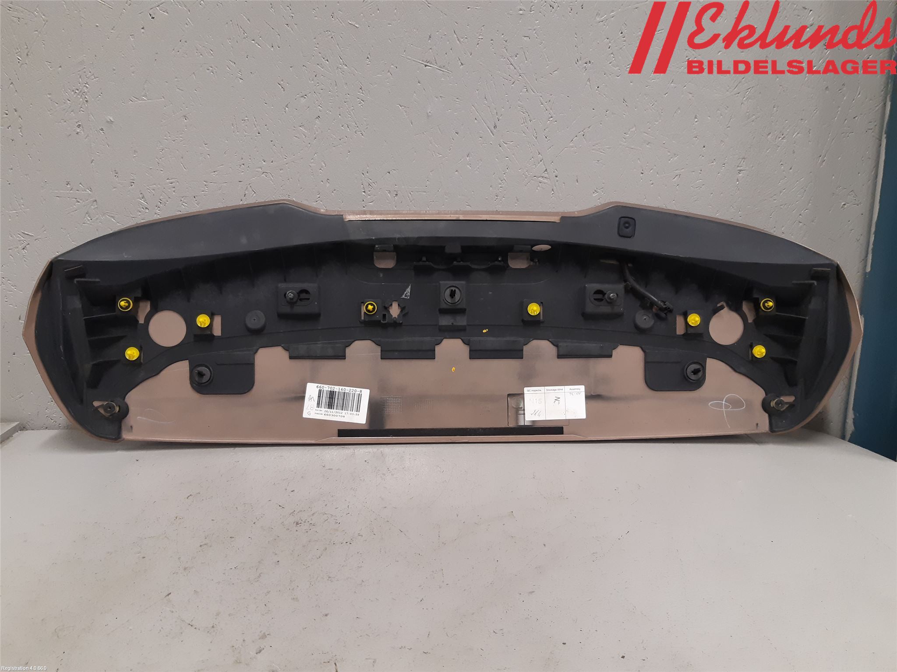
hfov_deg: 67.3
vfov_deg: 53.1
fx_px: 674
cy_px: 336
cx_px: 448
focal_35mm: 26
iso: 160
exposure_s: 1/50
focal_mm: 3.93
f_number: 1.7
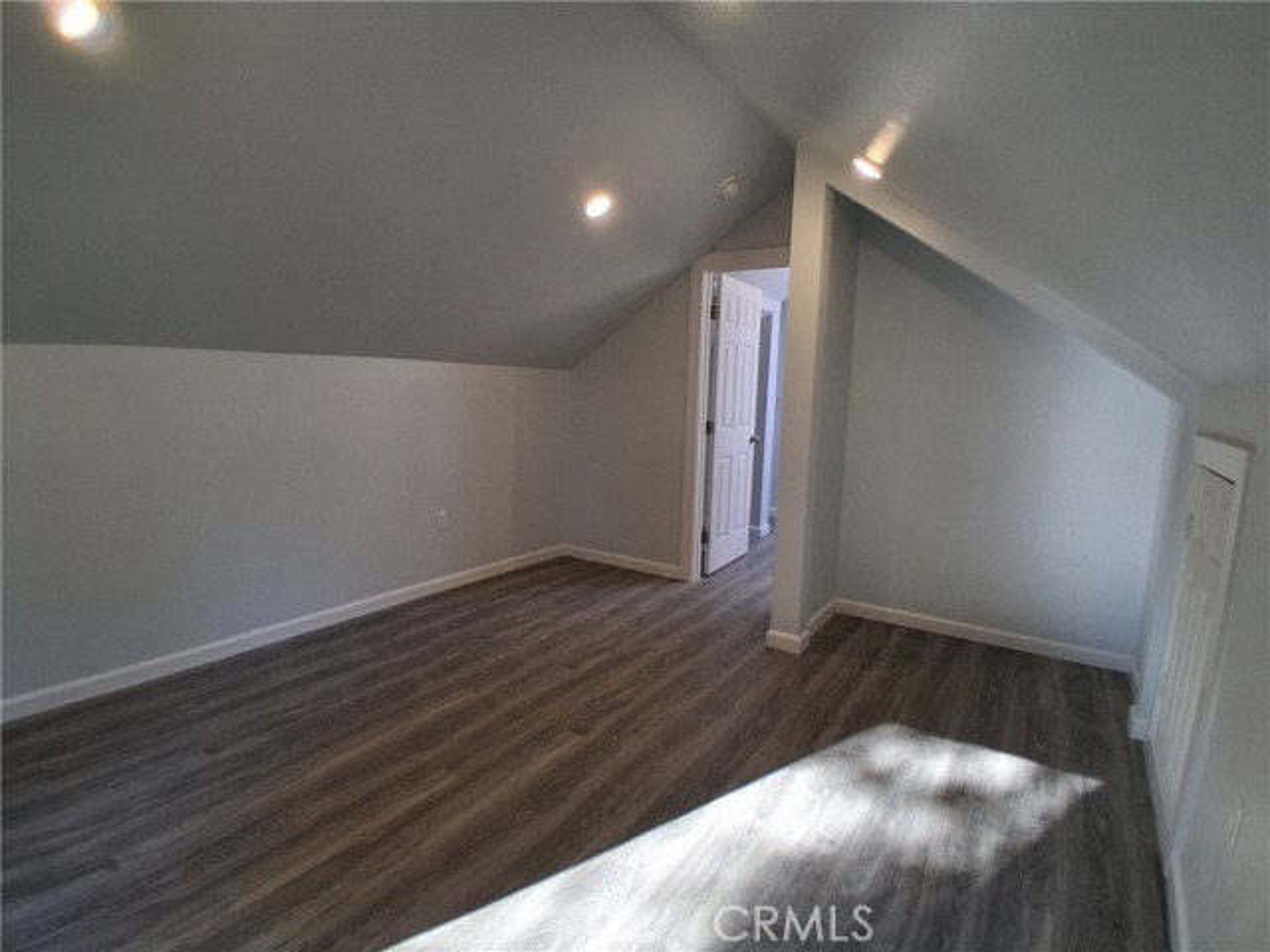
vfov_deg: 74.7
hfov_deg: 91.0
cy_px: 476
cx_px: 635
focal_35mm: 17
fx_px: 624
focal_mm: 1.4
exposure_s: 1/120
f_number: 2.2
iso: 64
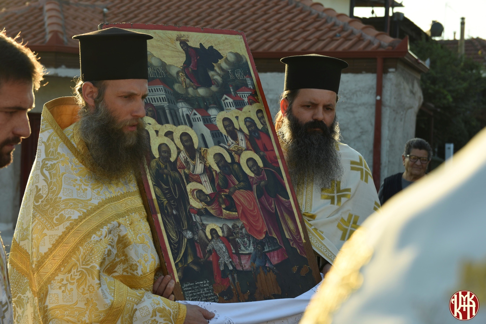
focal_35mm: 75
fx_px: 1012
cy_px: 162
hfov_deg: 27.0
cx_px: 243
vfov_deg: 18.2
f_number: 4.5
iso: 100
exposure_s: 1/160
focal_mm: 50
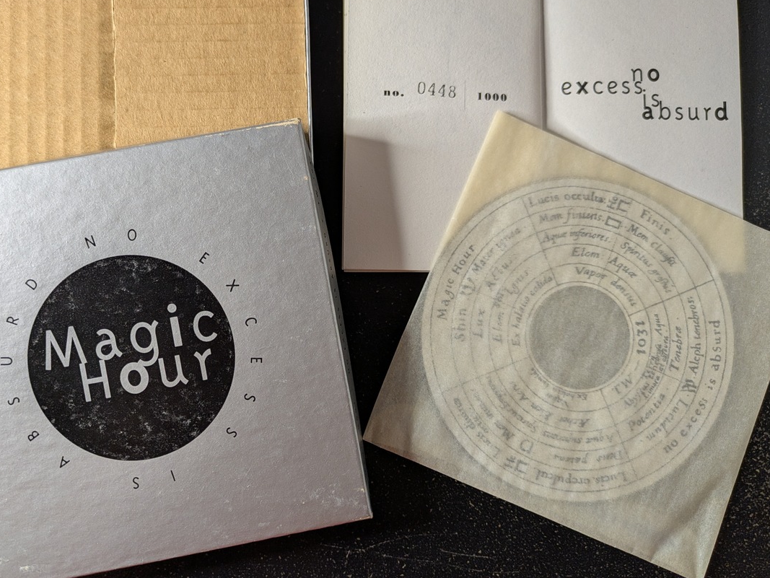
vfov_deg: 46.7
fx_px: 668
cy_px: 255
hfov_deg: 59.6
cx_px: 316
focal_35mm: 30
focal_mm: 5.43
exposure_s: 1/25
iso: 116
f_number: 1.89
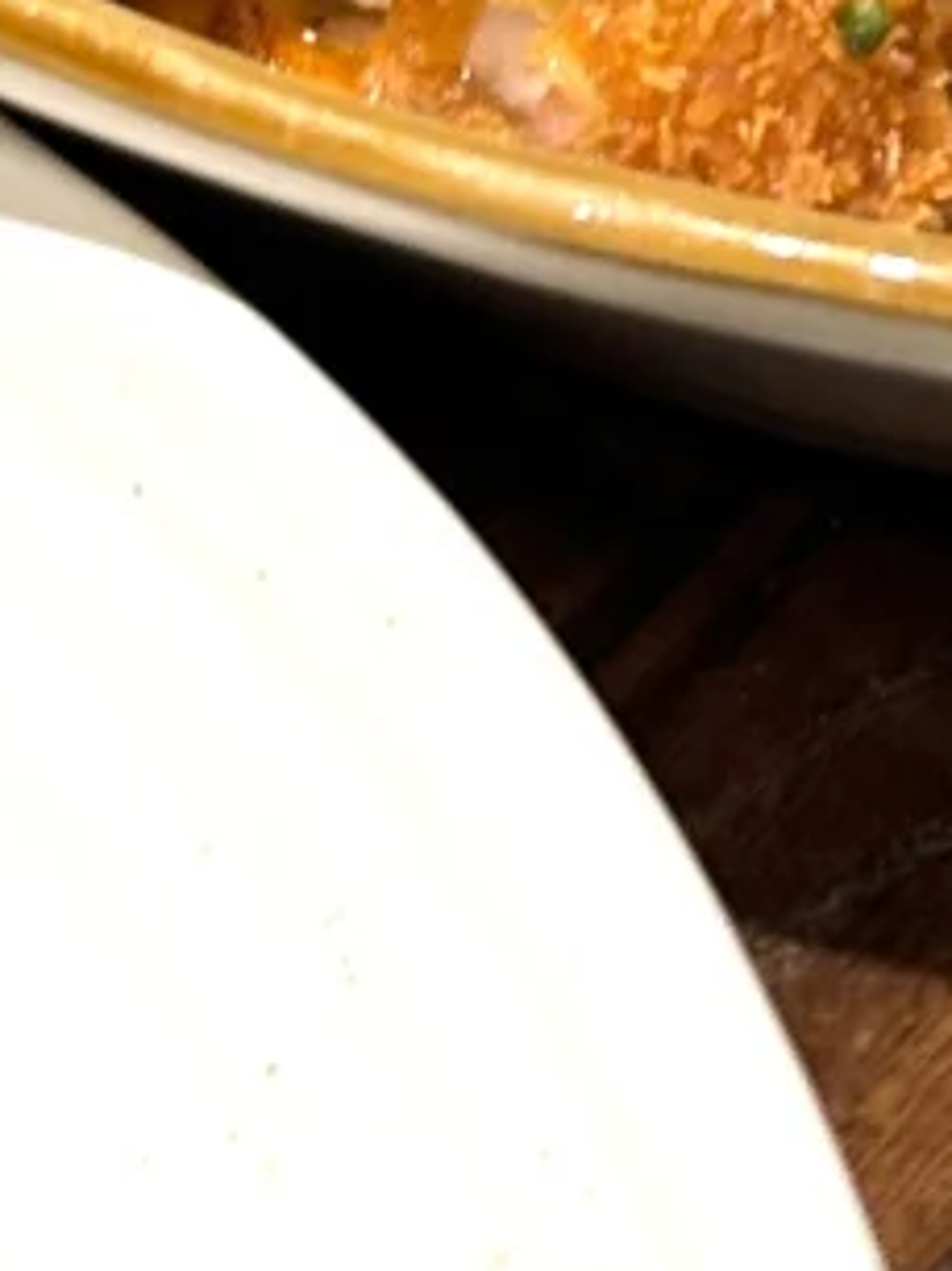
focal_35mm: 245
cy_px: -1711
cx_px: 370
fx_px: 8996
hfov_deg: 6.1
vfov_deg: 7.6
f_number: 1.6
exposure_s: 1/50
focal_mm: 5.96
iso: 64
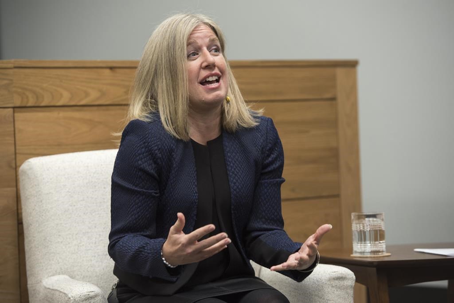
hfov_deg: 14.1
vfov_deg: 9.5
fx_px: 1830
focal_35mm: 145
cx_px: 227
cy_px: 152
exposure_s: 1/320
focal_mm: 145
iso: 1250
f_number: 4
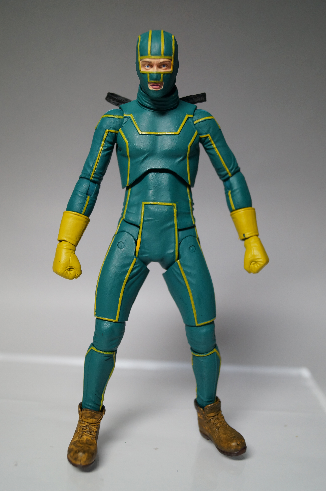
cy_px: 246
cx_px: 163
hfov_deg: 31.8
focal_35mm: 42
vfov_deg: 46.4
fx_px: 572
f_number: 4.5
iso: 640
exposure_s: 1/160
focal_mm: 28
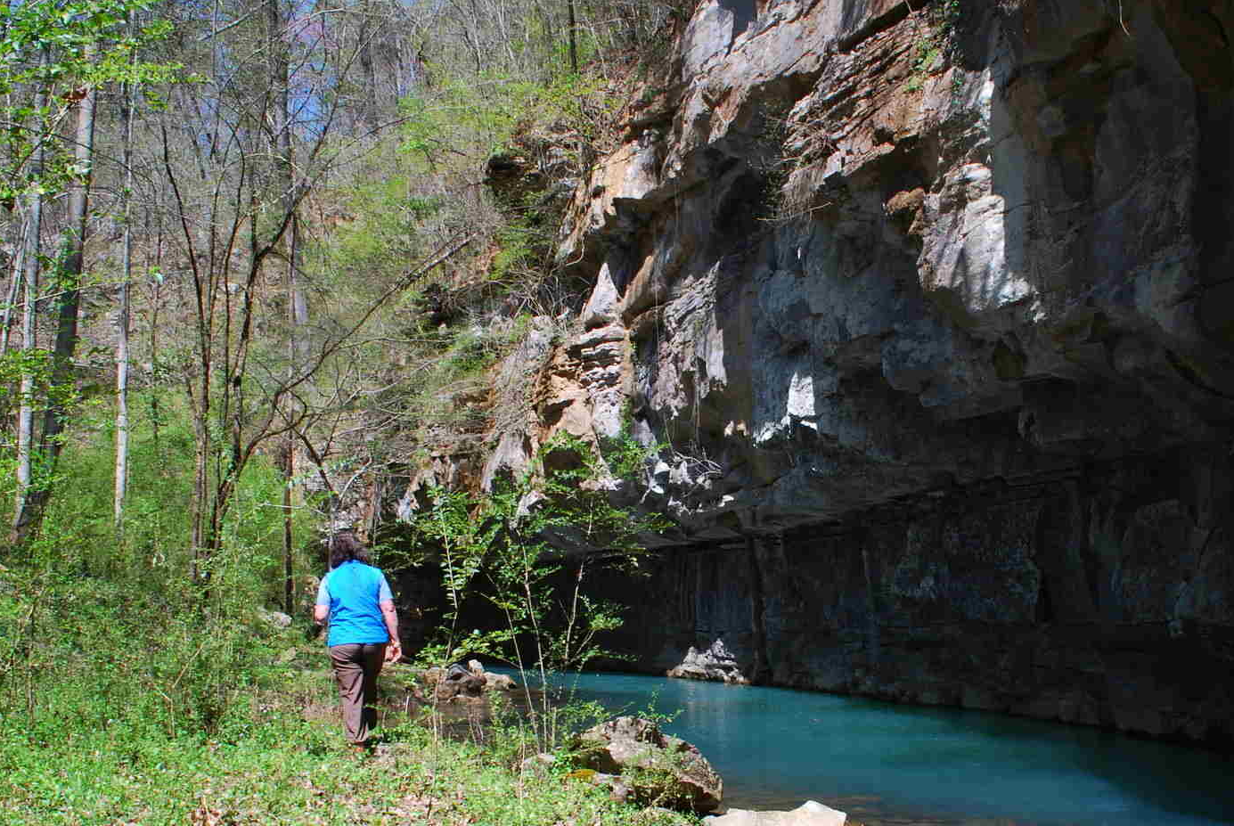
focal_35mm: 39
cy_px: 567
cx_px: 759
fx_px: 1338
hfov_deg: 49.1
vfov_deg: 33.9
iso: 100
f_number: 14
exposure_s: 1/40
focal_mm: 18
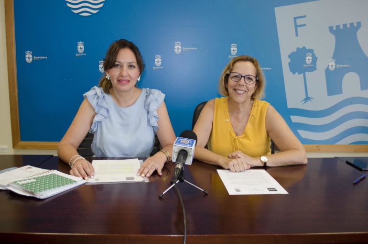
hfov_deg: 57.3
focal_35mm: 33
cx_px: 184
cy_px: 122
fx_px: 337
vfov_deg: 39.8
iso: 640
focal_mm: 22
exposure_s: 1/60
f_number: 4
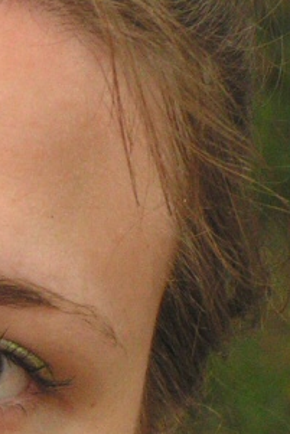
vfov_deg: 4.4
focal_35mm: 467
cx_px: -240
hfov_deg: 2.9
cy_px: 368
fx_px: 5636
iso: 160
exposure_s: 1/200
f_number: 3.2
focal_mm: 22
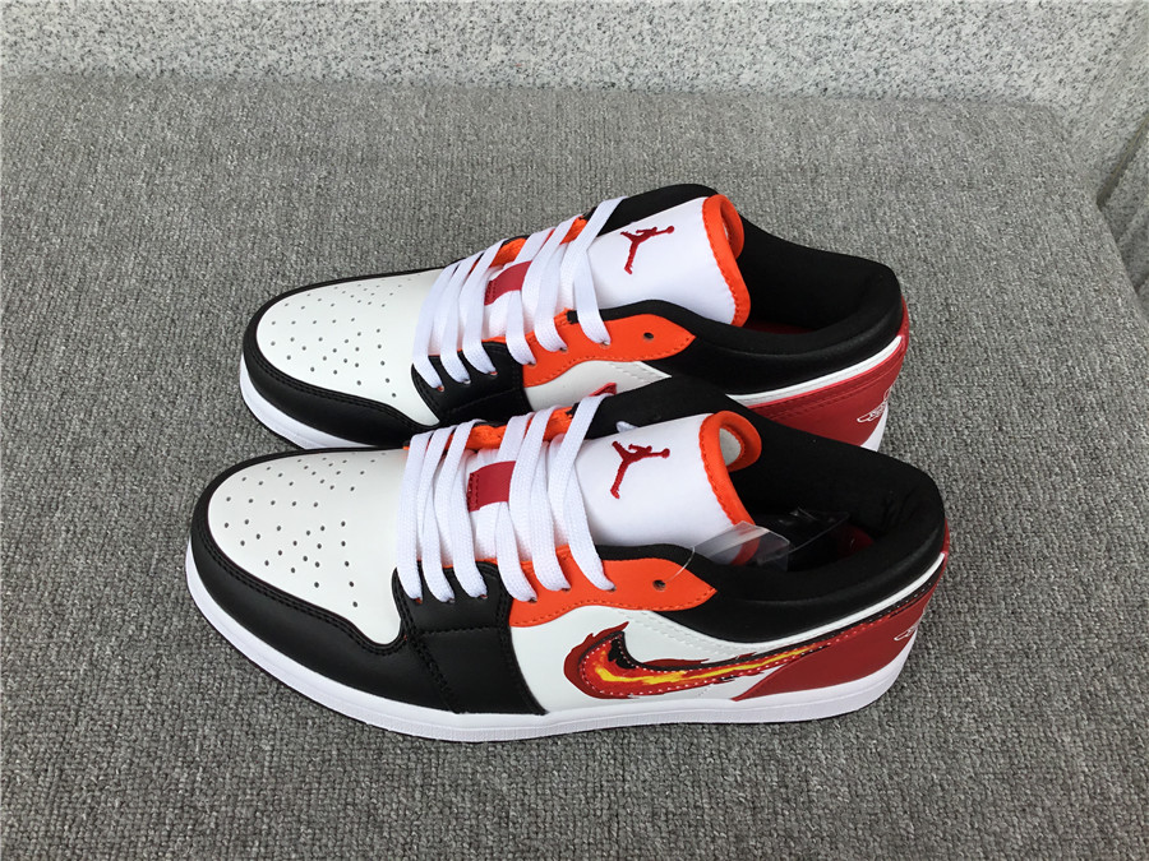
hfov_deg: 58.4
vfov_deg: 45.4
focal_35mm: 31
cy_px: 430
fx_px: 1029
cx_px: 574
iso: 25
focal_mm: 3.3
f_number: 2.4
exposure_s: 1/347
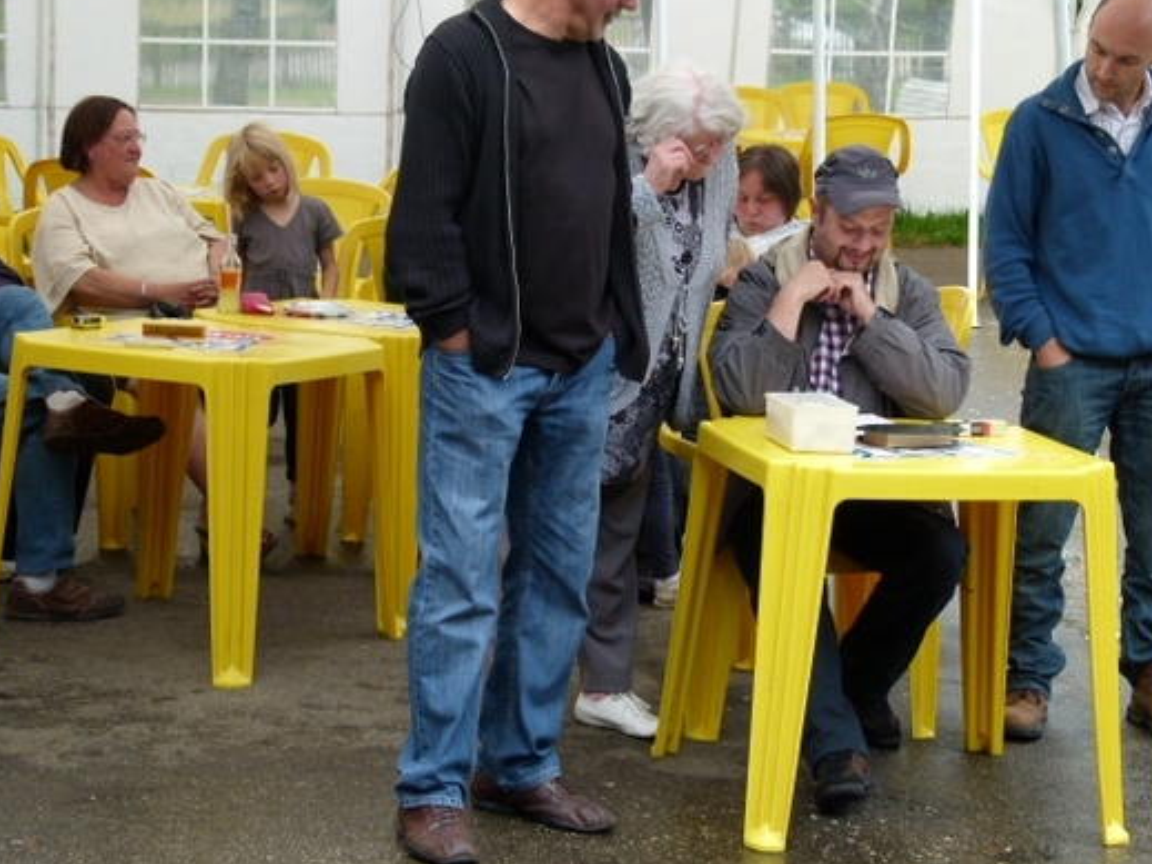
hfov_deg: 22.0
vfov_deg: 16.6
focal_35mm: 89
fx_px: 2961
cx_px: 613
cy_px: 393
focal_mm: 13.8
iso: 100
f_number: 3.3
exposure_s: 1/100
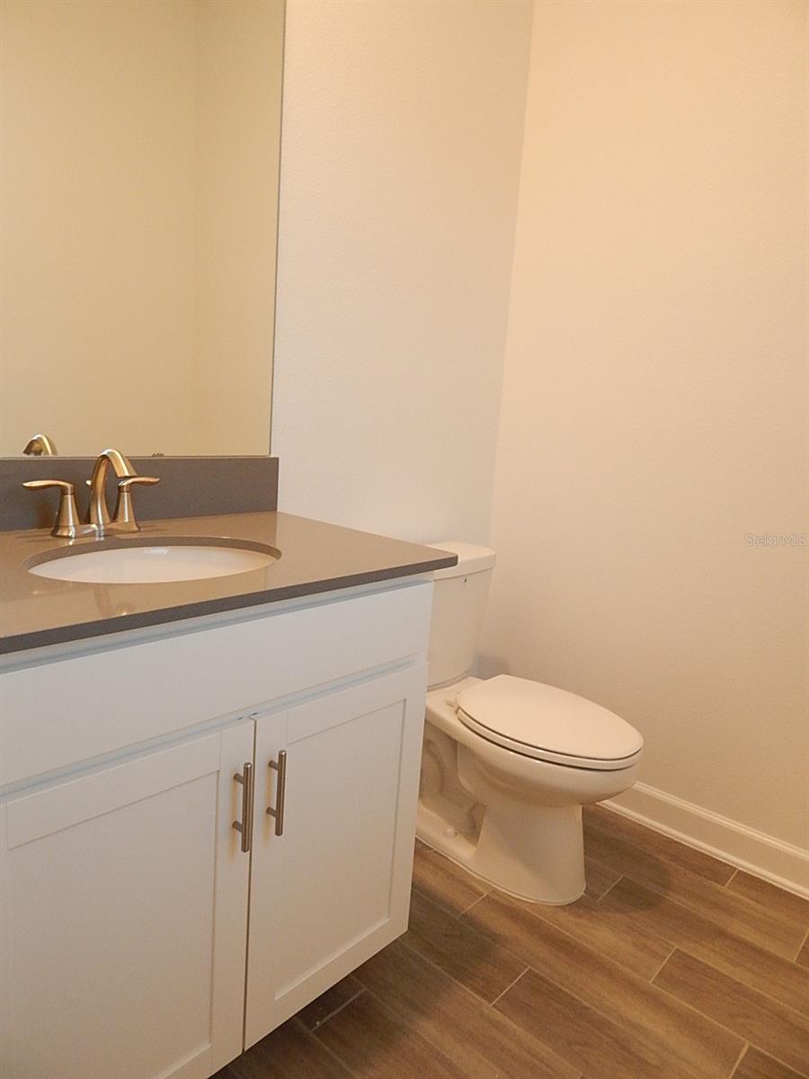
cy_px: 540
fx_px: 717
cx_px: 404
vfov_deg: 73.9
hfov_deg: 58.9
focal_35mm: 23
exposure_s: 1/30
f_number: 3
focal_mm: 4
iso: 280
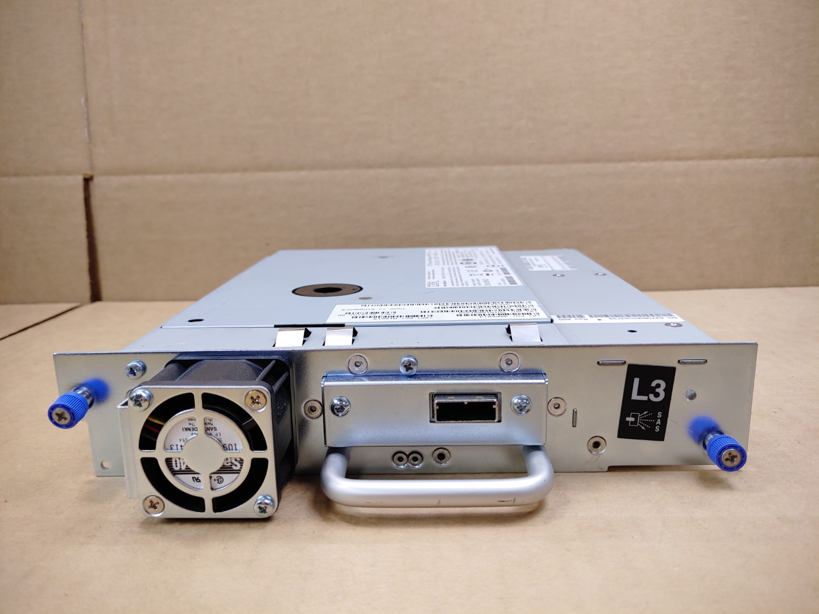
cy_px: 307
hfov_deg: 67.3
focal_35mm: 26
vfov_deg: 53.1
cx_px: 410
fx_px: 615
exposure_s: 1/120
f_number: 1.8
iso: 50
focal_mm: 4.36
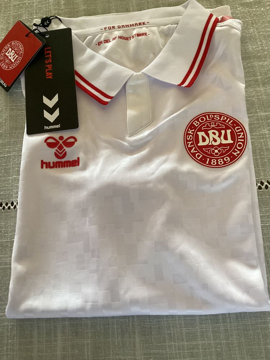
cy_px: 180
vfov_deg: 58.4
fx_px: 322
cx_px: 135
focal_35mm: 31
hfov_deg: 45.4
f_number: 2.4
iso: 320
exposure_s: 1/40
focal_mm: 3.3
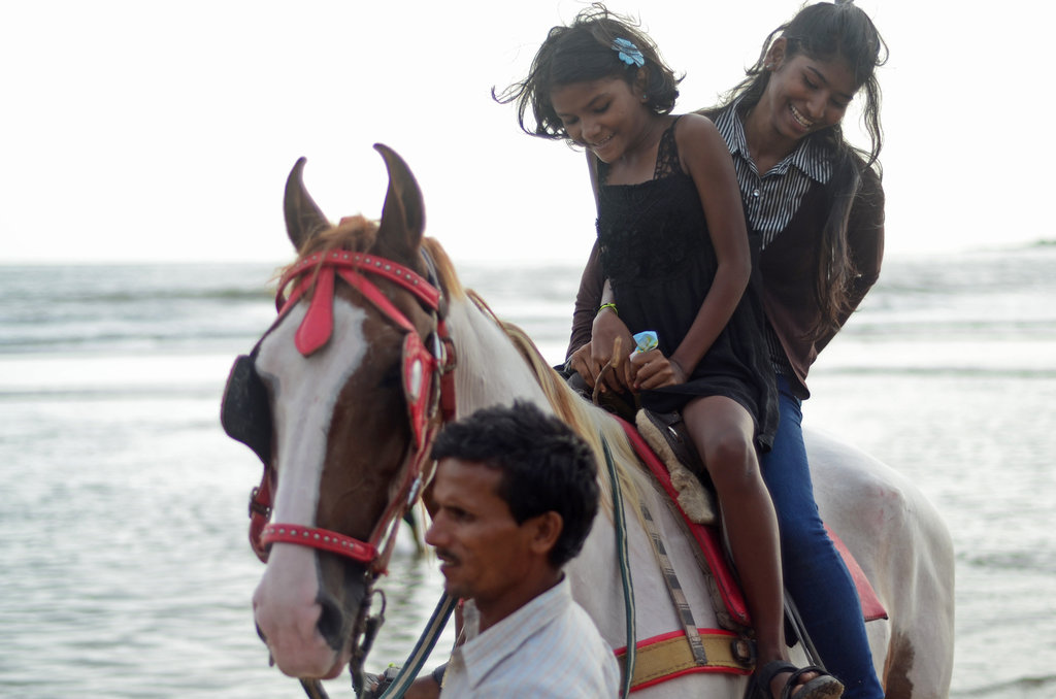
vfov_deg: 18.1
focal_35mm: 75
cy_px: 350
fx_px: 2195
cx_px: 528
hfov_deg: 27.0
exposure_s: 1/1250
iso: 100
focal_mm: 50
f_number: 2
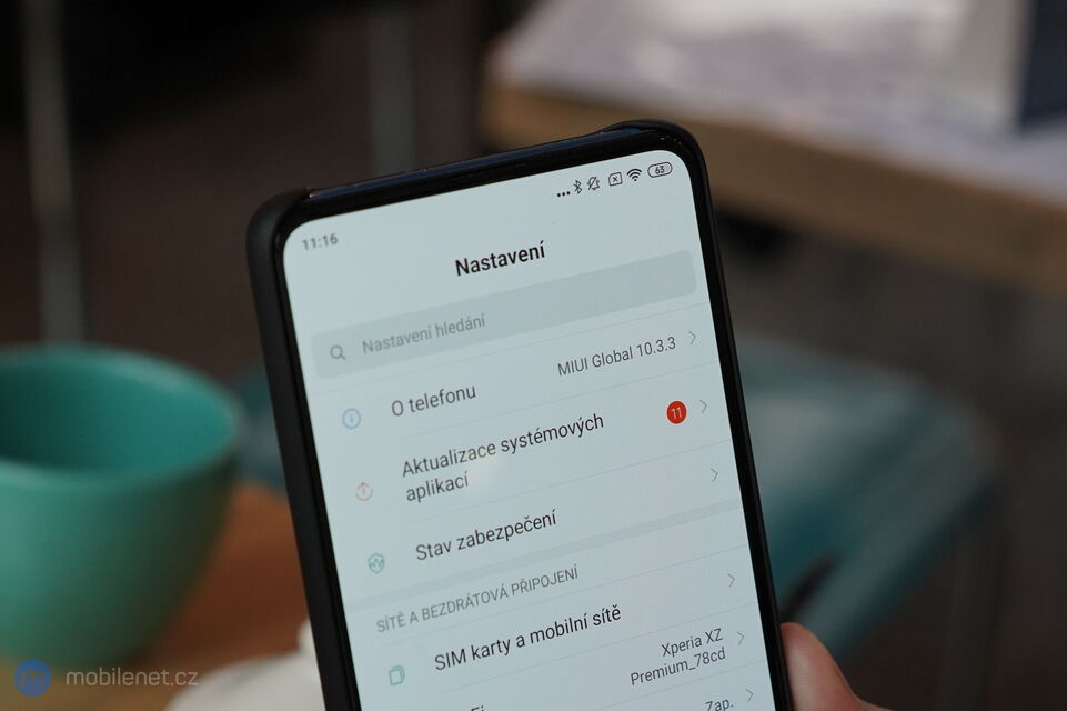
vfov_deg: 24.6
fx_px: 1629
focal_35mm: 55
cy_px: 356
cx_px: 534
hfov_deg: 36.3
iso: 1250
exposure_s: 1/160
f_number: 5.6
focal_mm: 55
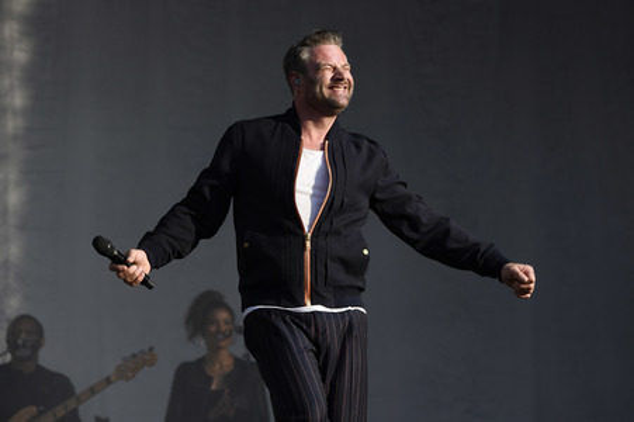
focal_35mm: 135
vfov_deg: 10.1
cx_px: 317
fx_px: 2376
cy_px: 211
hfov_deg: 15.2
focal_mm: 135
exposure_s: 1/2500
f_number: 5
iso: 500
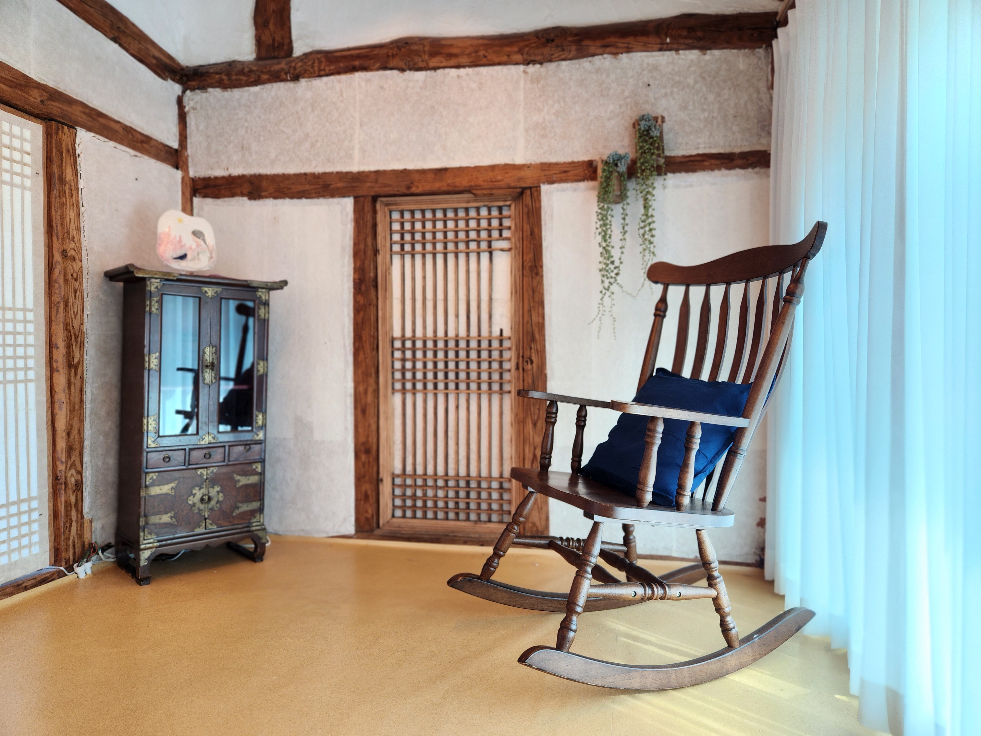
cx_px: 490
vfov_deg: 58.9
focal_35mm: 23
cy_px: 368
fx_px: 652
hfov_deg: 73.9
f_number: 1.8
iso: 160
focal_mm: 5.4
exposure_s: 1/120
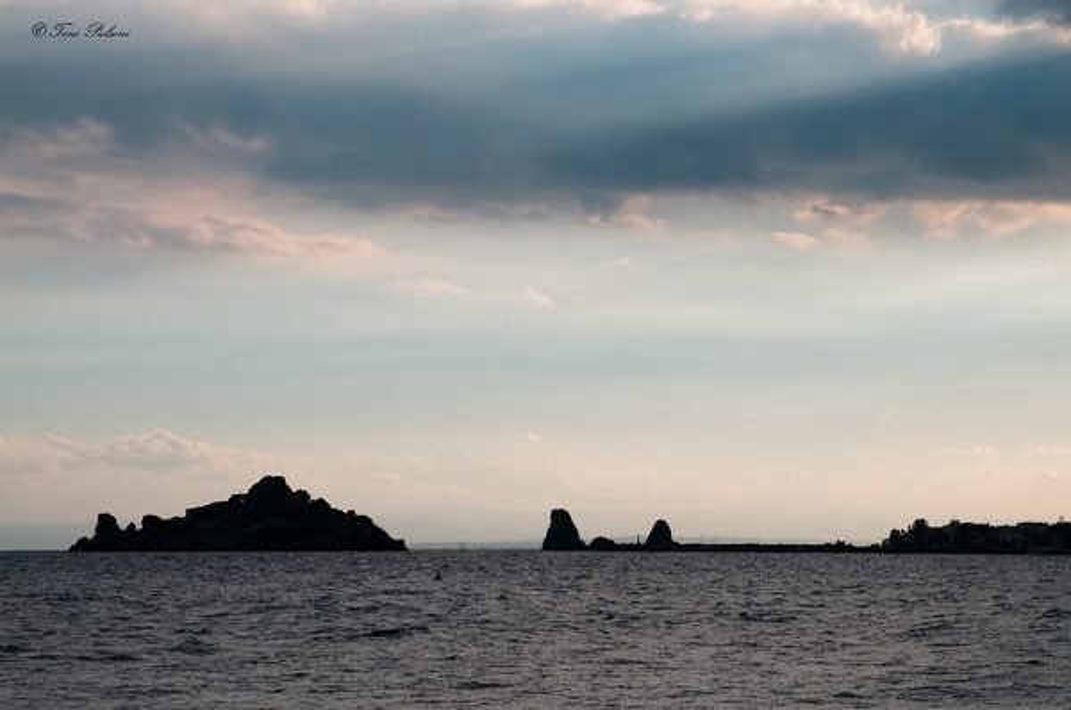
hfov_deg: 19.5
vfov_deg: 13.0
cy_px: 355
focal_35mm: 105
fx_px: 3119
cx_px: 536
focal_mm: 70
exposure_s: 1/800
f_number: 8
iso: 400
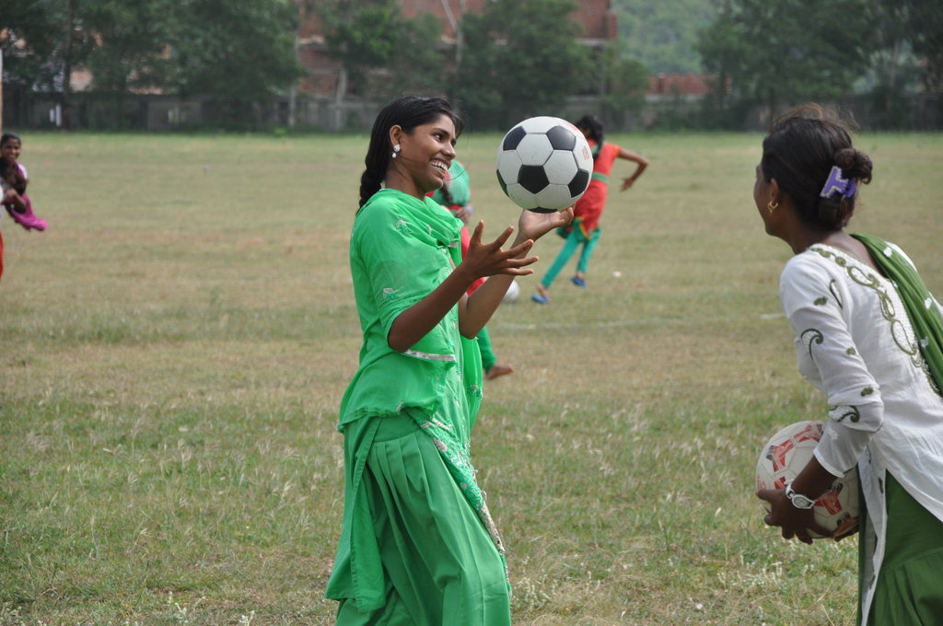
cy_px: 313
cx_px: 472
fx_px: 4120
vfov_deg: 8.7
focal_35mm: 158
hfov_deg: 13.1
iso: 400
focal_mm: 105
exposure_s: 1/1250
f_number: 5.6
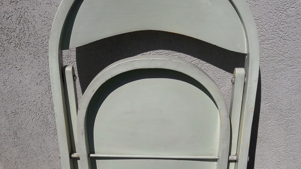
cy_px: 140
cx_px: 150
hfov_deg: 49.4
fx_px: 327
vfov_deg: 28.3
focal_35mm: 41
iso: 40
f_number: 1.9
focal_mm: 3.7
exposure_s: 1/4831
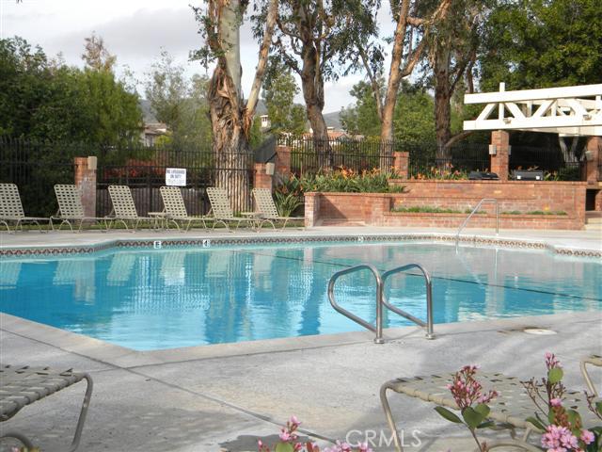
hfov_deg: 34.3
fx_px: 974
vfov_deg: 26.1
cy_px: 226
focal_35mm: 56
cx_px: 301
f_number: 4.1
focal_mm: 10.1
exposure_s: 1/426
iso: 110
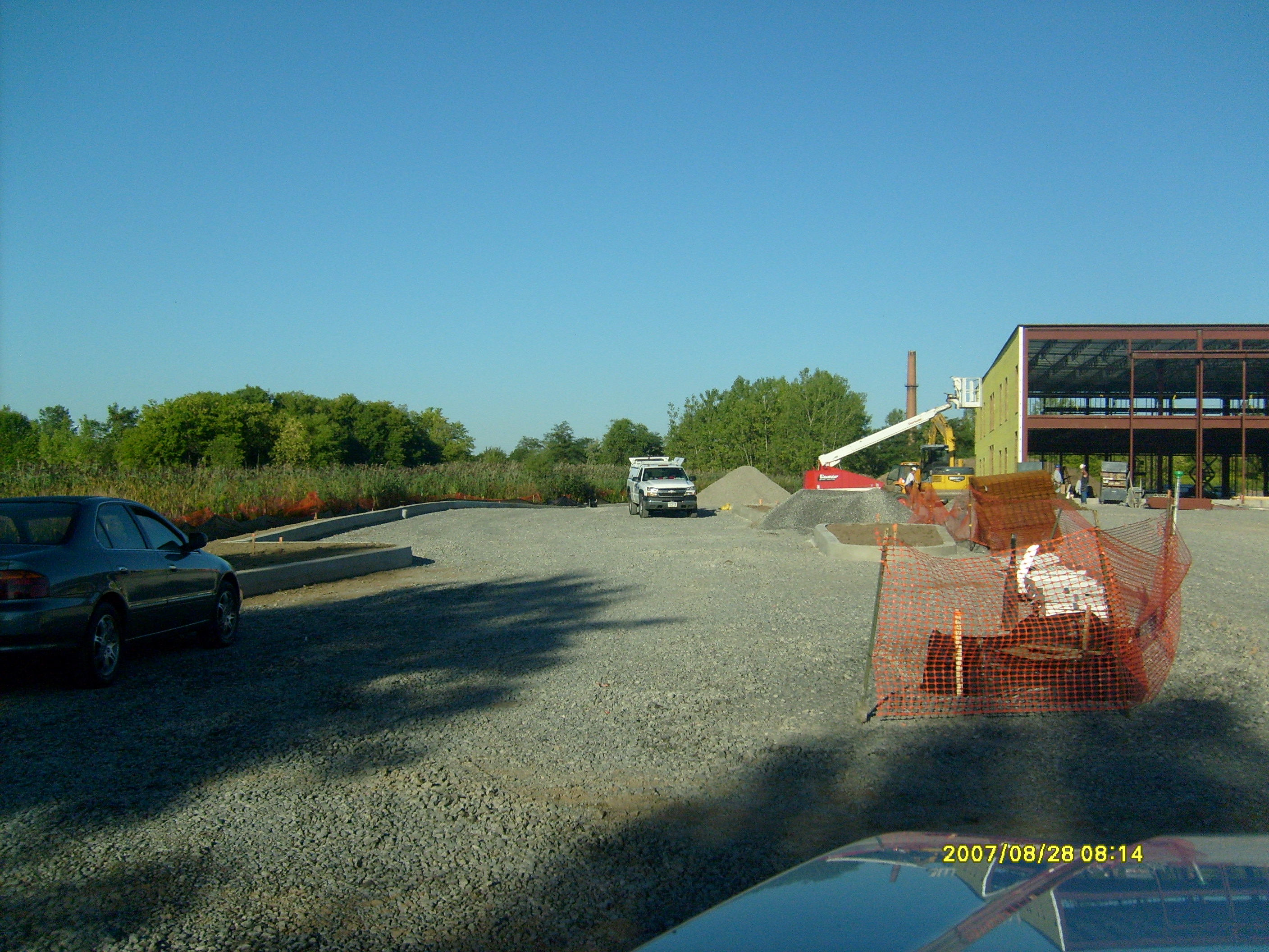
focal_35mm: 35
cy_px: 476
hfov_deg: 52.6
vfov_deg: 40.7
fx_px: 1283
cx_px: 634
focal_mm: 5.8
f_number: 7.1
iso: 80
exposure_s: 1/250
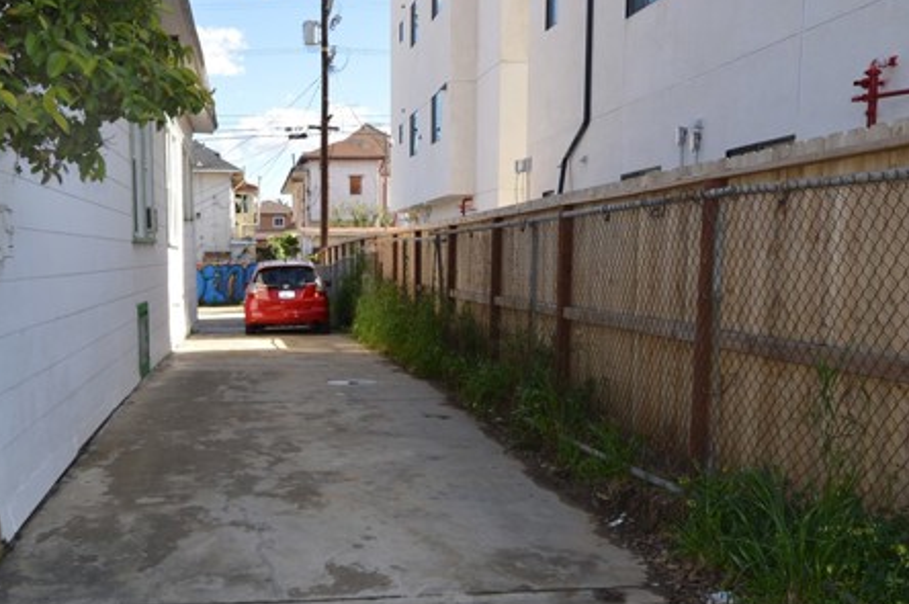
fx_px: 926
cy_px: 378
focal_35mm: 37
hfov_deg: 51.9
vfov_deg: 35.9
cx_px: 360
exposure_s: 1/200
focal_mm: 17
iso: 100
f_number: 6.3
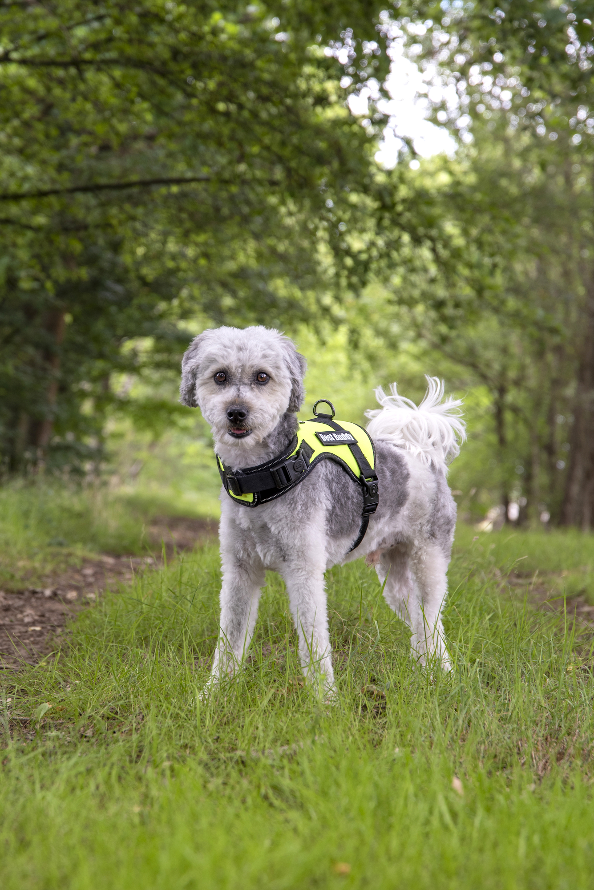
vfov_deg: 28.8
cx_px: 297
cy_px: 445
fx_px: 1731
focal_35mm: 70
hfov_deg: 19.5
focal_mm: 70
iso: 250
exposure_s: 1/80
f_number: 4.5
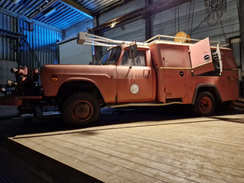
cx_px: 122
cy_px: 92
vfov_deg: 58.9
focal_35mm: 23
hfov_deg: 73.9
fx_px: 162
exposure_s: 1/100
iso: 500
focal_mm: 5.4
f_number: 1.8
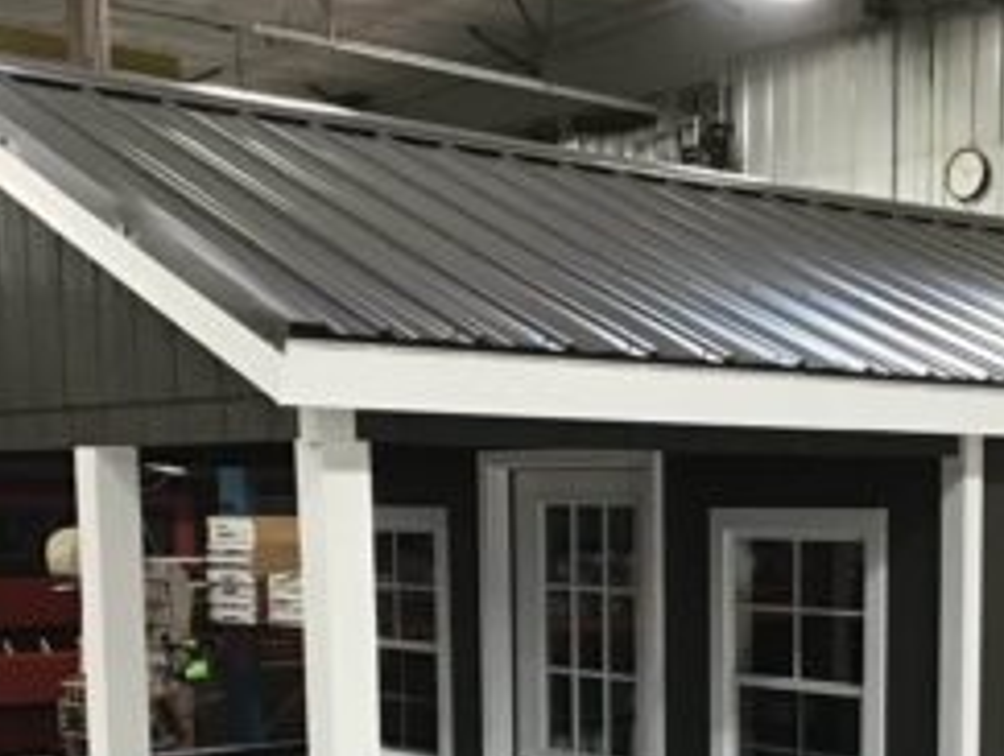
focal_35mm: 65
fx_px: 1888
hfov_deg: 29.2
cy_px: 746
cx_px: 785
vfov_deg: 21.9
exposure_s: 1/30
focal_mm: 3.3
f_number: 2.4
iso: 125
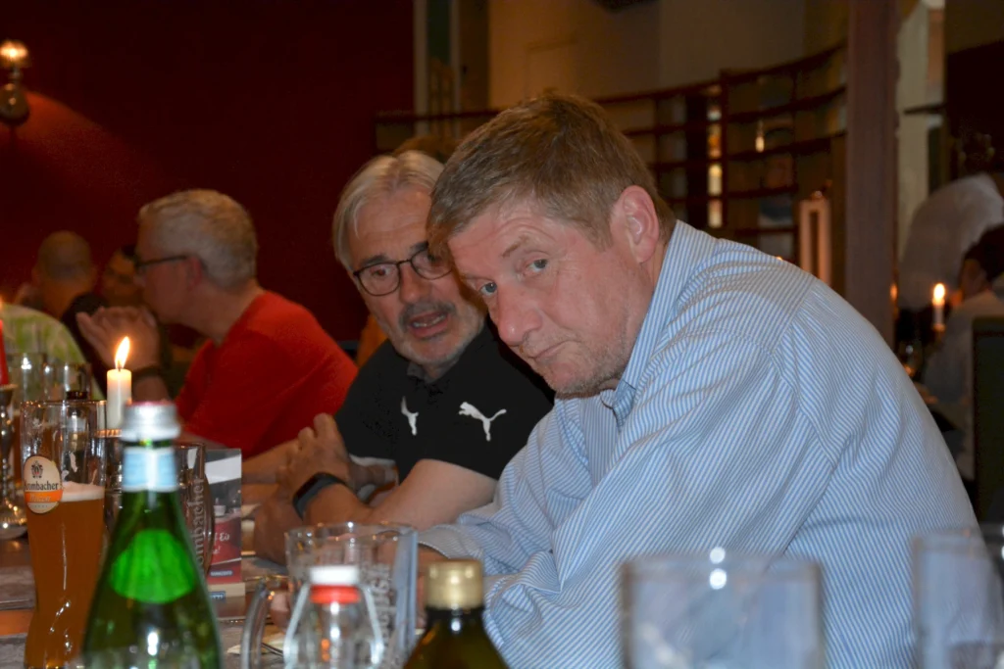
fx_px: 2175
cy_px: 334
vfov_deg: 17.5
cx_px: 502
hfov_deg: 26.0
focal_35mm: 78
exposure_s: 1/60
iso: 3200
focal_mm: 52
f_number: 5
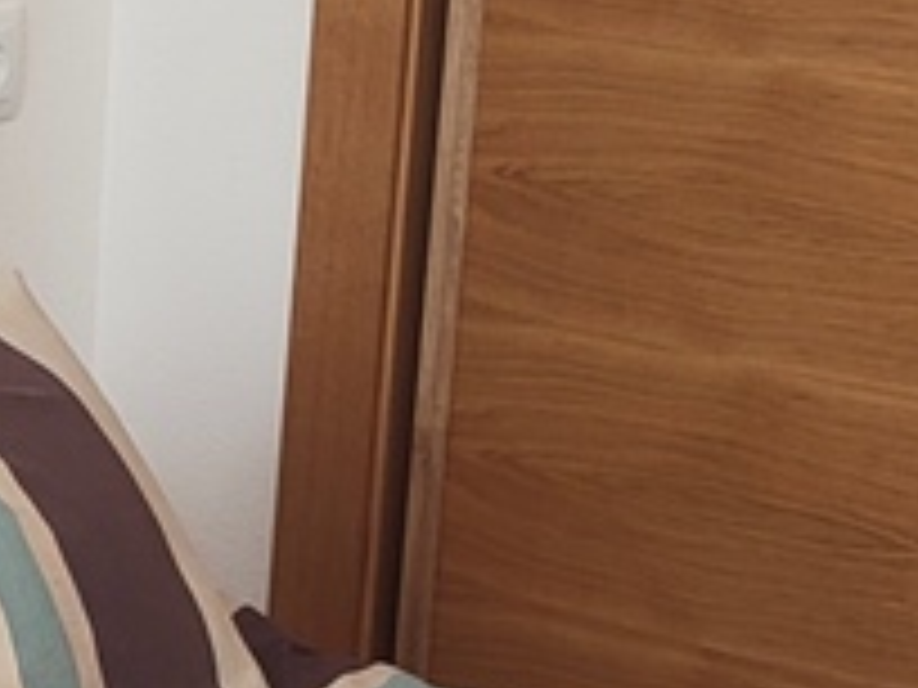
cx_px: -549
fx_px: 4164
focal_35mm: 157
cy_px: 958
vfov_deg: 9.3
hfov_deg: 11.9
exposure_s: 1/33
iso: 308
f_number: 1.9
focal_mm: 6.04
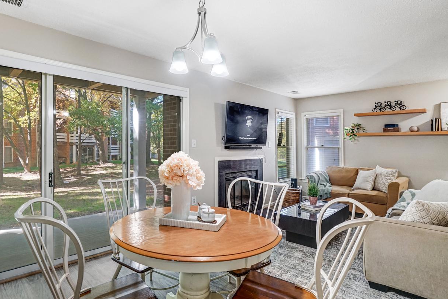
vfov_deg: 64.5
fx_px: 236
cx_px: 198
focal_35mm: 19
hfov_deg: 86.5
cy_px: 142
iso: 1250
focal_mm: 16
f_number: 8
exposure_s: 1/50
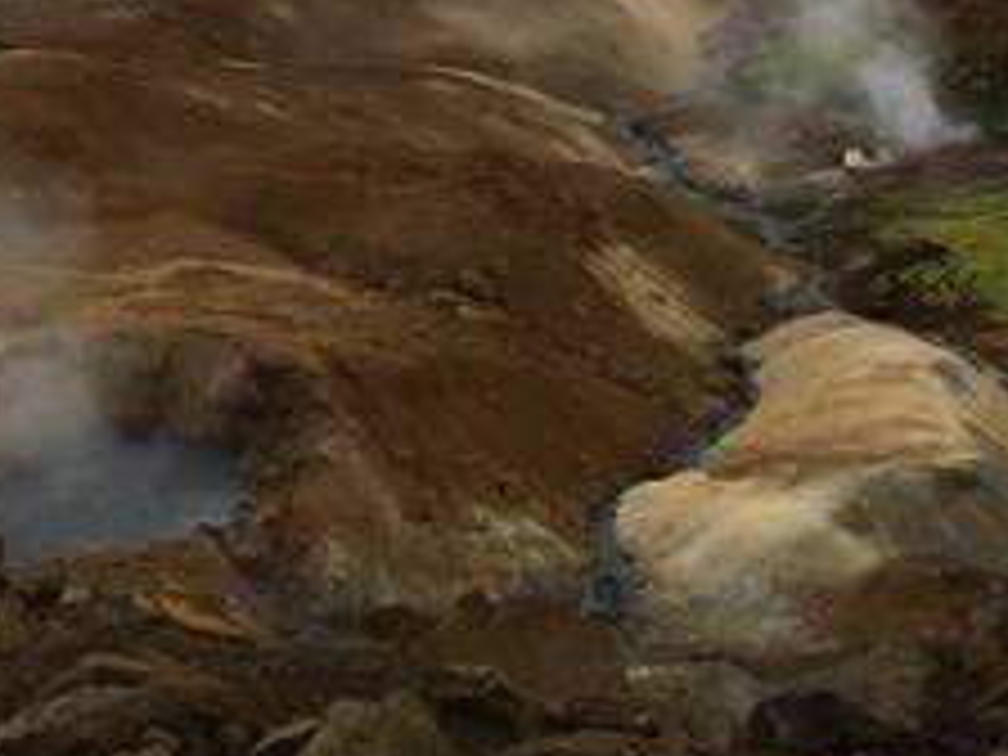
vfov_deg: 16.9
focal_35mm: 83
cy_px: -198
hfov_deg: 23.4
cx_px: 328
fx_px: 2417
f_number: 2.2
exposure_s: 1/1014
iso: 32
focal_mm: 4.15
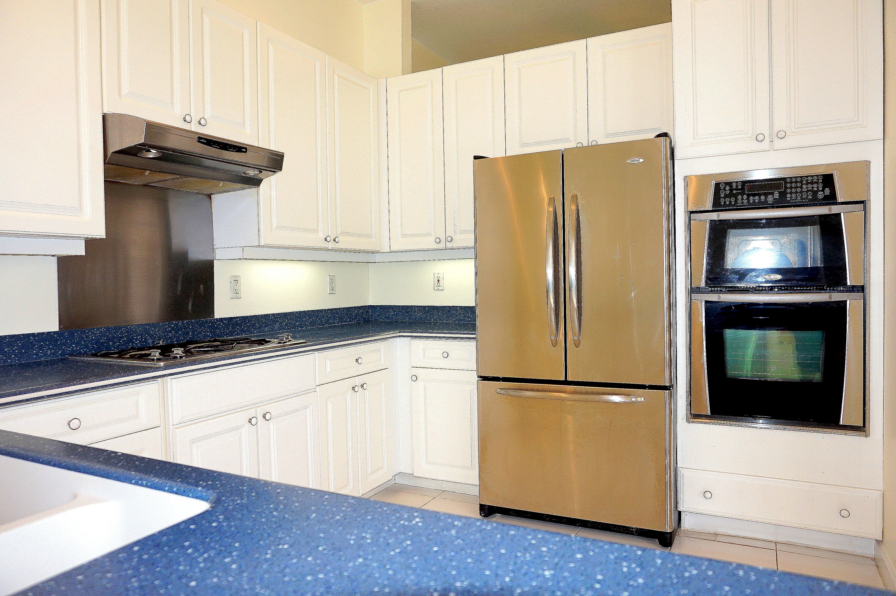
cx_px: 448
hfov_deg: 73.8
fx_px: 597
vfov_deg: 53.1
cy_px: 298
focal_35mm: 24
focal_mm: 16
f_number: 4
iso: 200
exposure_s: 1/160
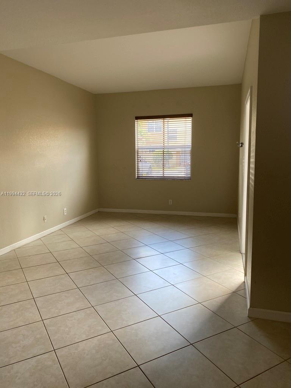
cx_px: 146
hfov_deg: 53.1
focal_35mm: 26
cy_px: 194
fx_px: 291
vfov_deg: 67.3
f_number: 1.8
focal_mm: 4.25
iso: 100
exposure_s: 1/120
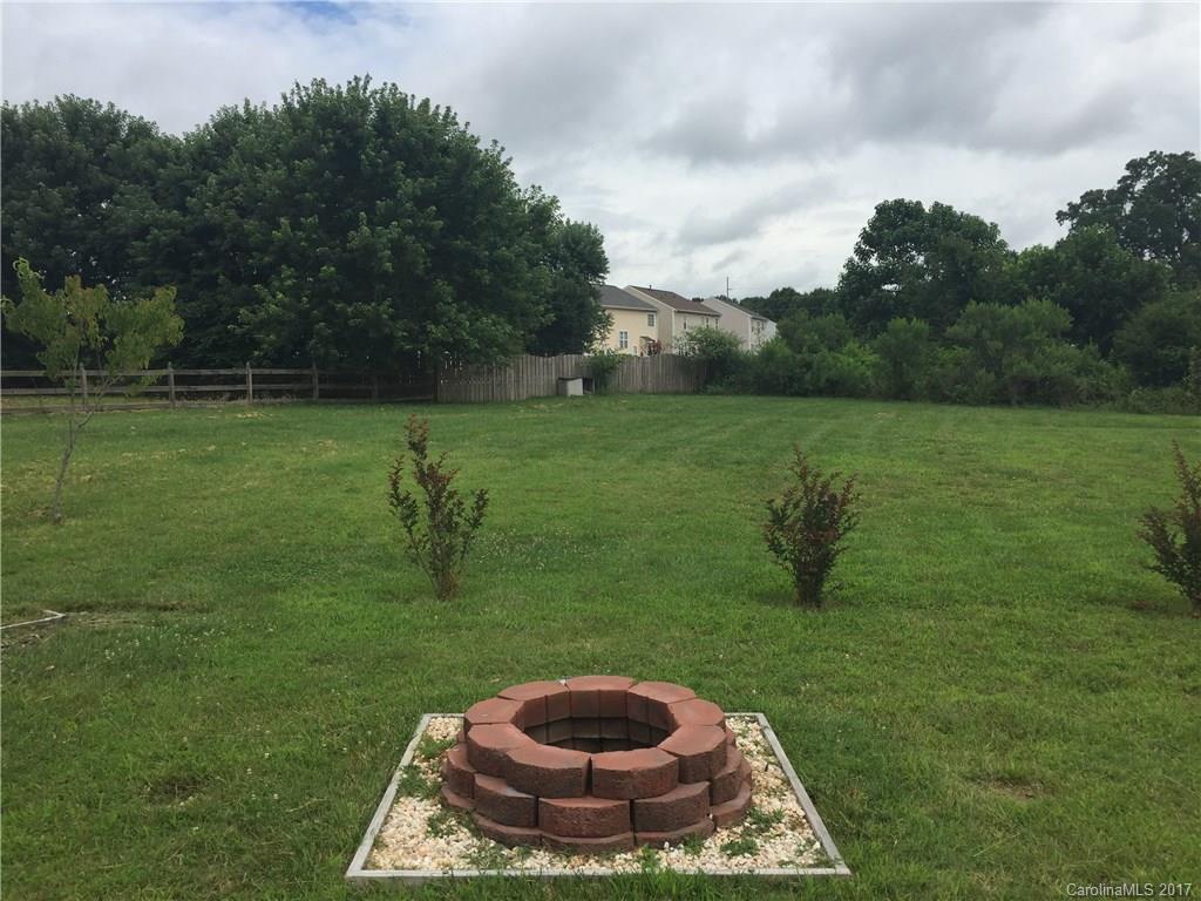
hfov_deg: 61.7
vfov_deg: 48.2
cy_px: 450
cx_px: 600
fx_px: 1006
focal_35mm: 29
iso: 32
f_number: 2.2
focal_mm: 4.15
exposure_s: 1/2198
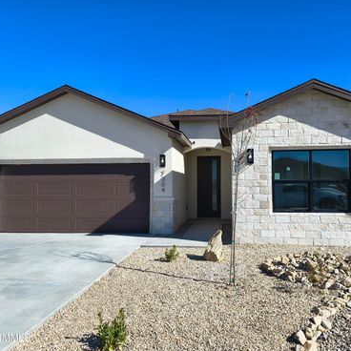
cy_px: 175
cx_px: 193
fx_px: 344
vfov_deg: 54.0
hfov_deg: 53.9
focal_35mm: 30
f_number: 1.7
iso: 100
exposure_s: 1/1366
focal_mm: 4.68
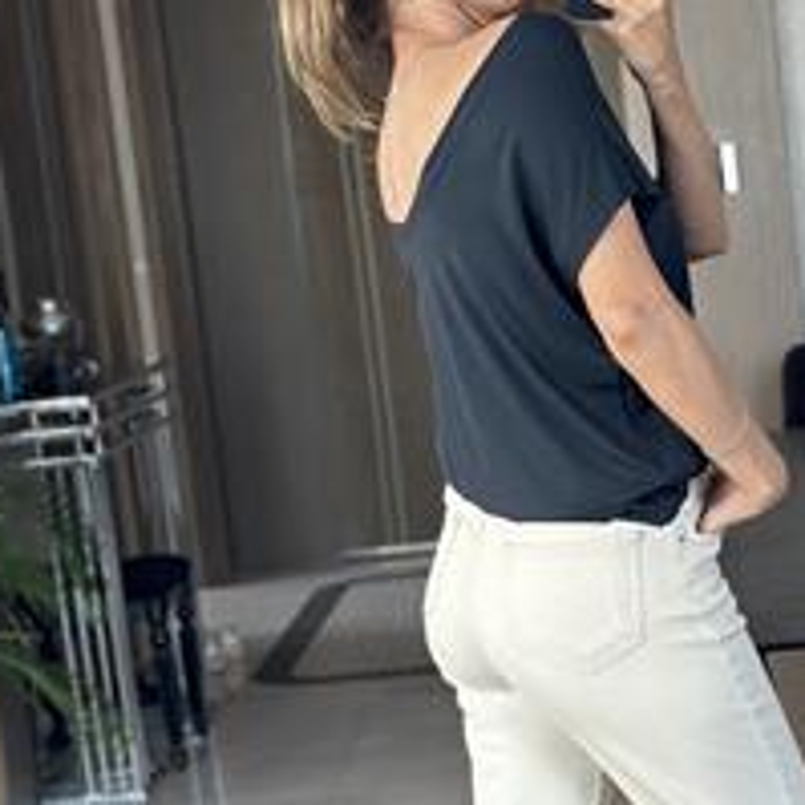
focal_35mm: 108
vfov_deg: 16.1
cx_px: 578
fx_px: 2842
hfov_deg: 16.1
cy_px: 566
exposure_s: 1/61
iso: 125
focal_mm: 6.86
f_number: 1.78
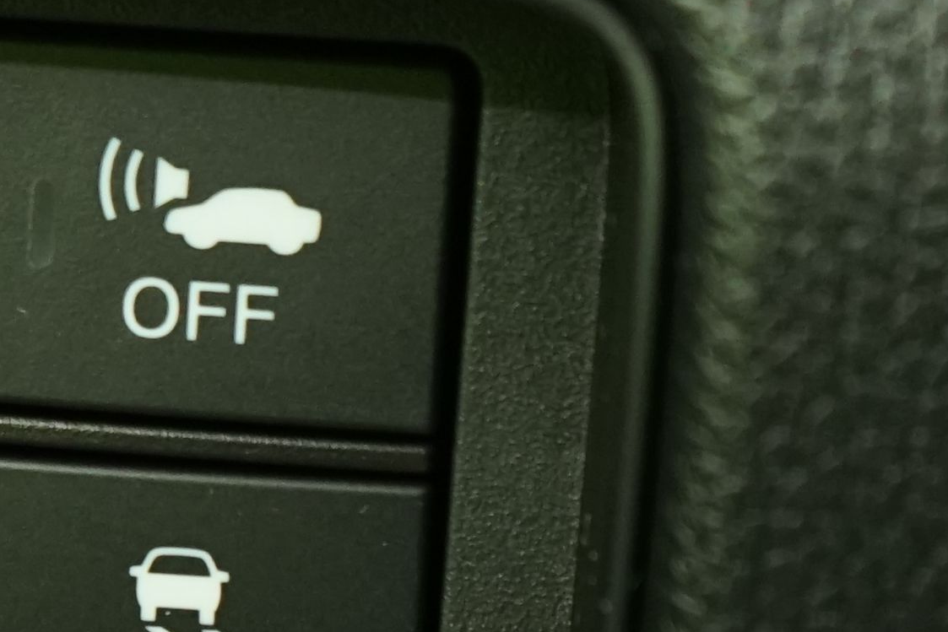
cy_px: 451
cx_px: -291
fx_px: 4925
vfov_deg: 7.3
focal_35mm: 187
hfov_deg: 10.7
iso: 1250
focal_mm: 35
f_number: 4
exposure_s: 1/25
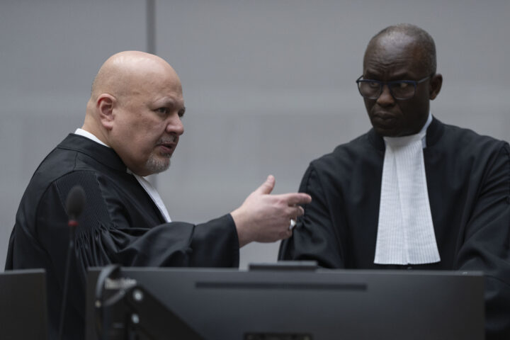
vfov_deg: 9.2
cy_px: 170
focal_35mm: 149
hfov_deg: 13.8
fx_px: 2111
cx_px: 255
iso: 1250
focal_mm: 149
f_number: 2.8
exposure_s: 1/200
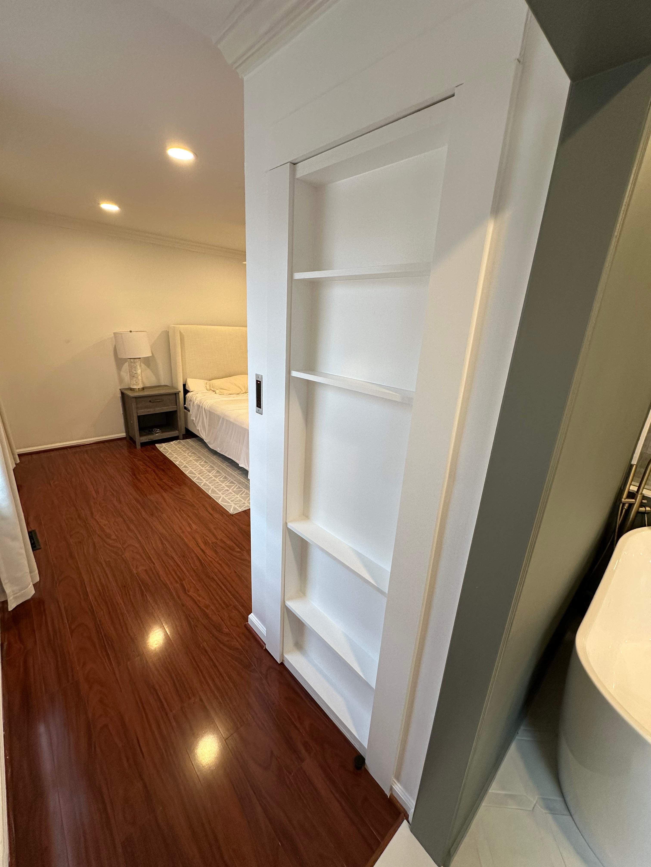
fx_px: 351
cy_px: 434
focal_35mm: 14
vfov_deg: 102.1
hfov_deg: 85.7
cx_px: 326
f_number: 2.2
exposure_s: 1/120
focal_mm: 2.22
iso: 160
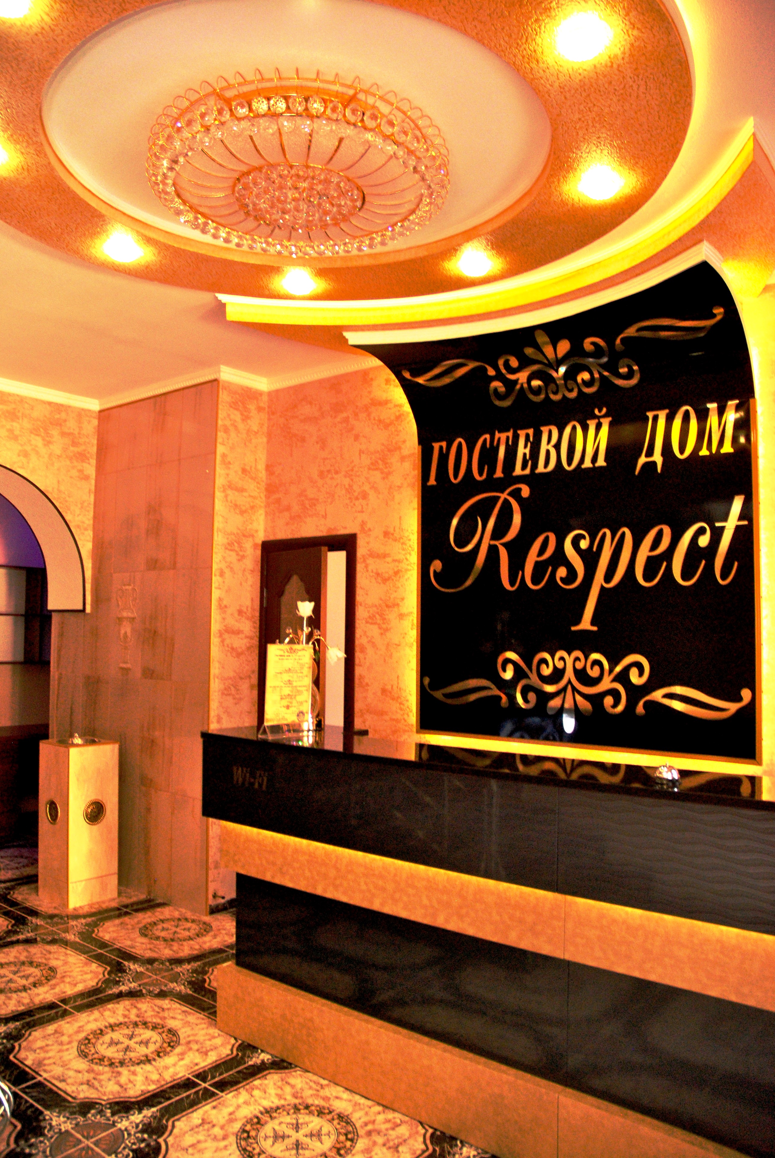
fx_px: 869
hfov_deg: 48.0
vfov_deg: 67.3
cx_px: 388
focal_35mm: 27
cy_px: 579
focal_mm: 18
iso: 800
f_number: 3.5
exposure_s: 1/40
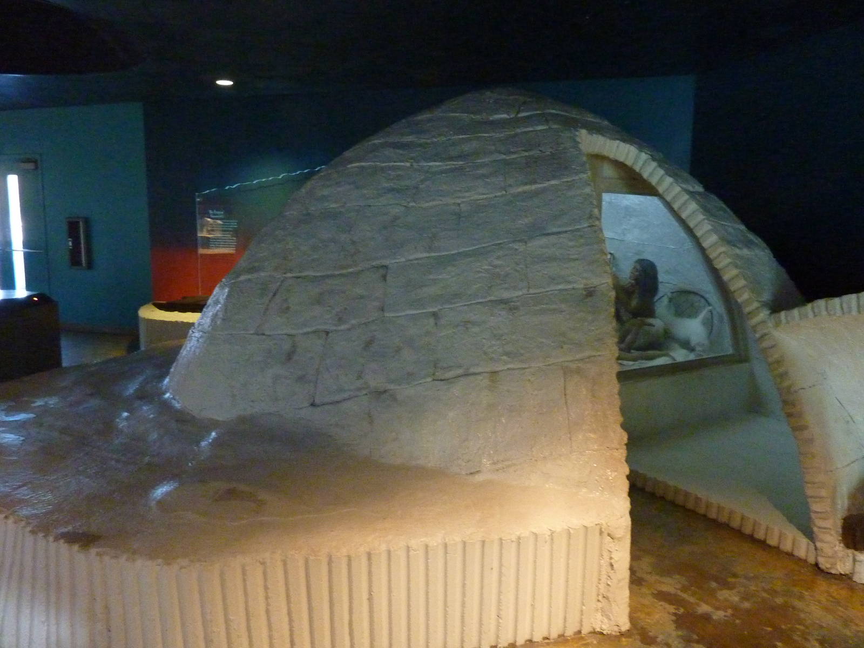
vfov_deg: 54.9
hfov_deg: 69.4
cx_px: 432
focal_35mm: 25
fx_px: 624
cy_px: 324
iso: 800
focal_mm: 4.1
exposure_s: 1/6
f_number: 3.3
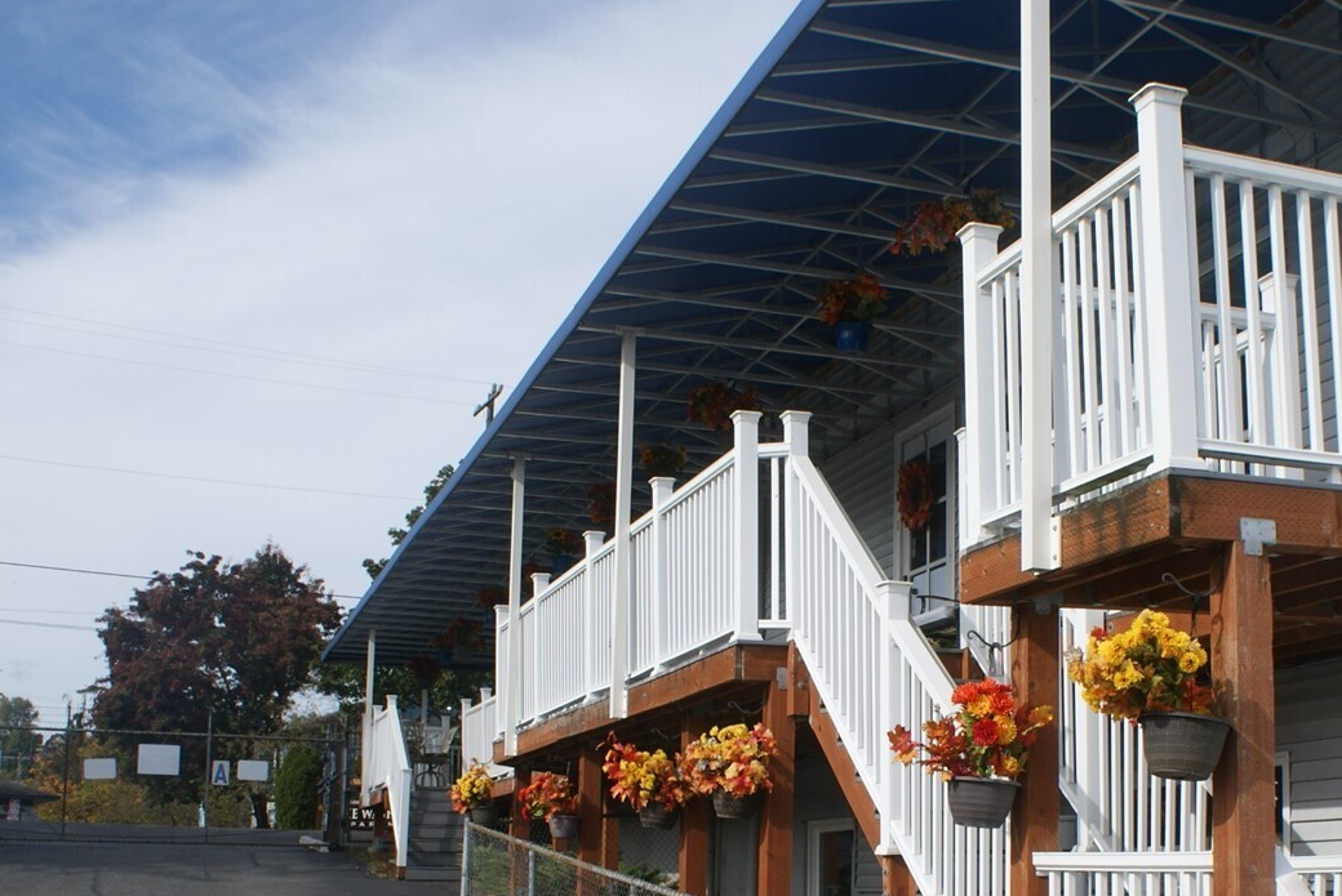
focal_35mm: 44
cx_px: 943
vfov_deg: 30.0
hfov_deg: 43.5
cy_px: 690
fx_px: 1641
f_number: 10
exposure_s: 1/160
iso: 100
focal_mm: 18
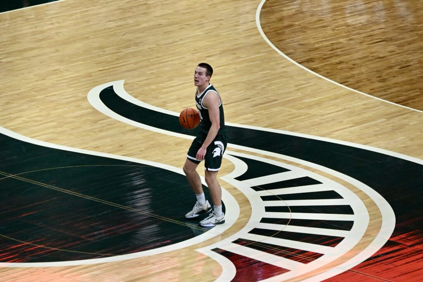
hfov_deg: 10.3
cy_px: 141
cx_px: 212
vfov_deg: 6.9
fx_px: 2350
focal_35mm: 200
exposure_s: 1/1000
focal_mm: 200
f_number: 6.3
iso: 5000
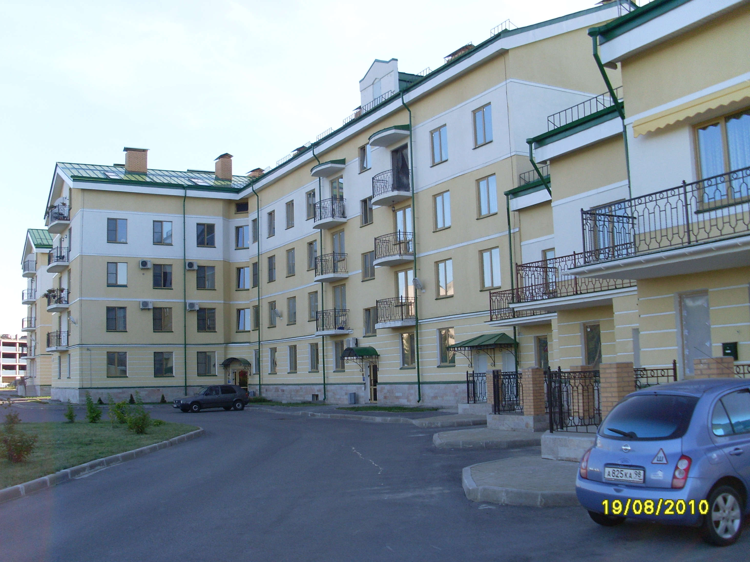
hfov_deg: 49.0
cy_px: 281
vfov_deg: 37.7
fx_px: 823
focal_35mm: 38
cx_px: 375
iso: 80
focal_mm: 6.3
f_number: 7.7
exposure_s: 1/60
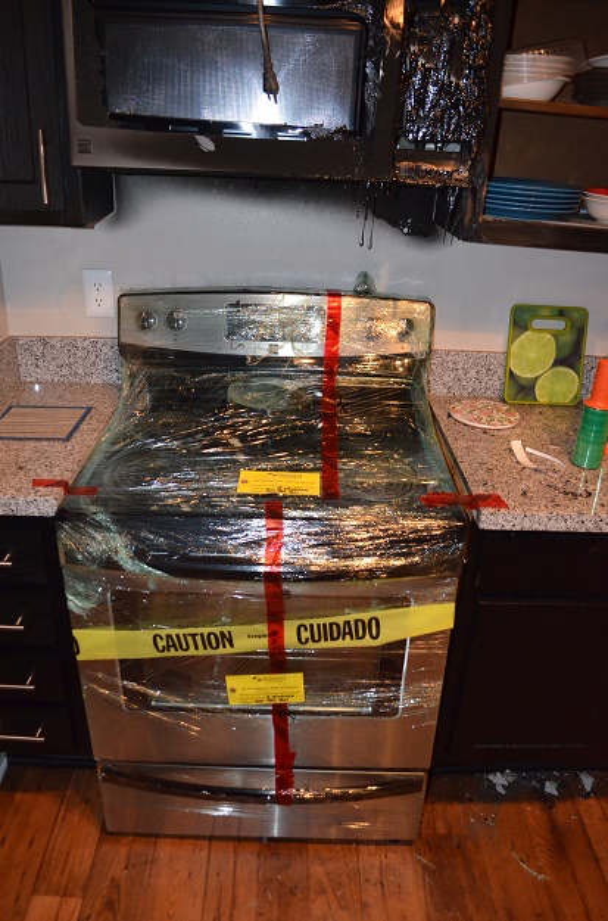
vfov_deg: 67.5
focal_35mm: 27
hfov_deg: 47.7
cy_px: 460
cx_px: 304
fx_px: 688
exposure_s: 1/60
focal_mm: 18
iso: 3200
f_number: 3.5
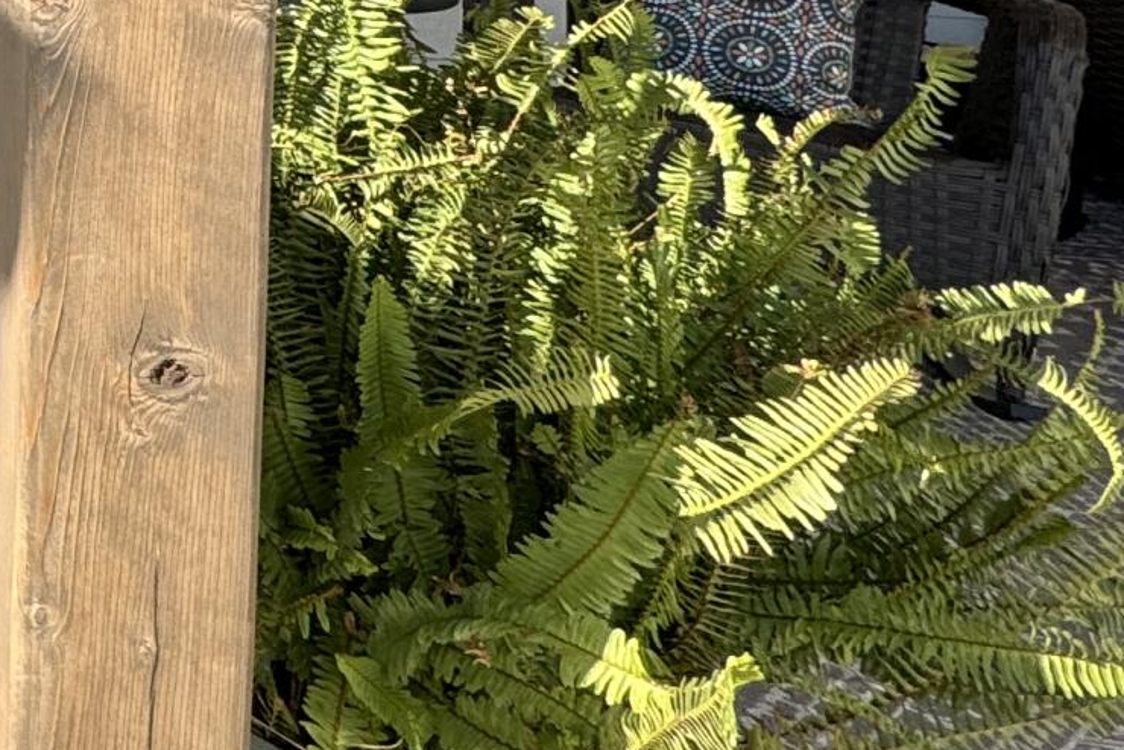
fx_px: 1843
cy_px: -342
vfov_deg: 20.1
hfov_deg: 21.9
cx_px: -875
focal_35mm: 59
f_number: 2.2
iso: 40
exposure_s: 1/418
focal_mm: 2.22
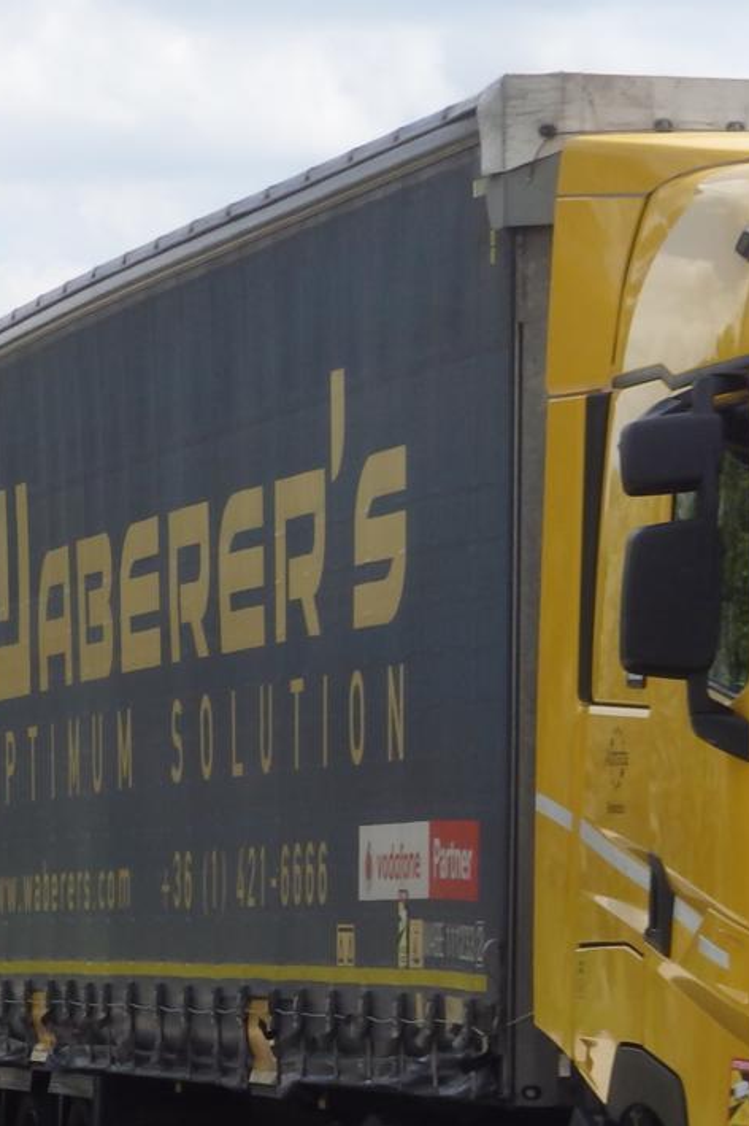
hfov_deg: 7.3
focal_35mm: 186
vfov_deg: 11.0
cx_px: 871
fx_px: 5810
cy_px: 769
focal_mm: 15.8
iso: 100
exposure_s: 1/640
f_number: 4.8
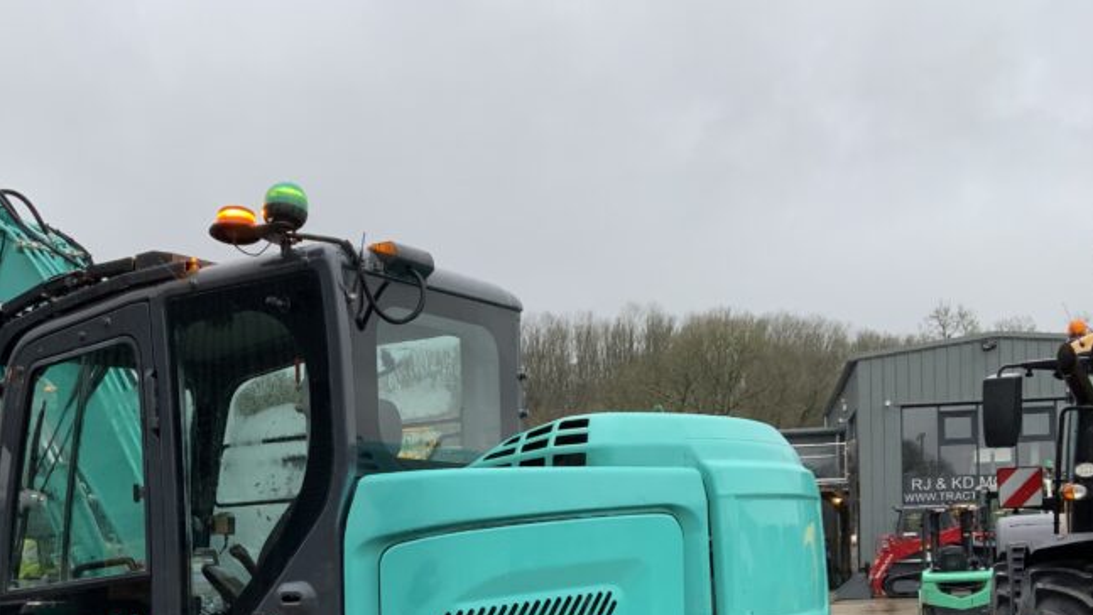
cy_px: 608
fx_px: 1449
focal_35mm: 50
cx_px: 402
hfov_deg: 41.0
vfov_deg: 23.0
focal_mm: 3
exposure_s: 1/122
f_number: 1.8
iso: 32
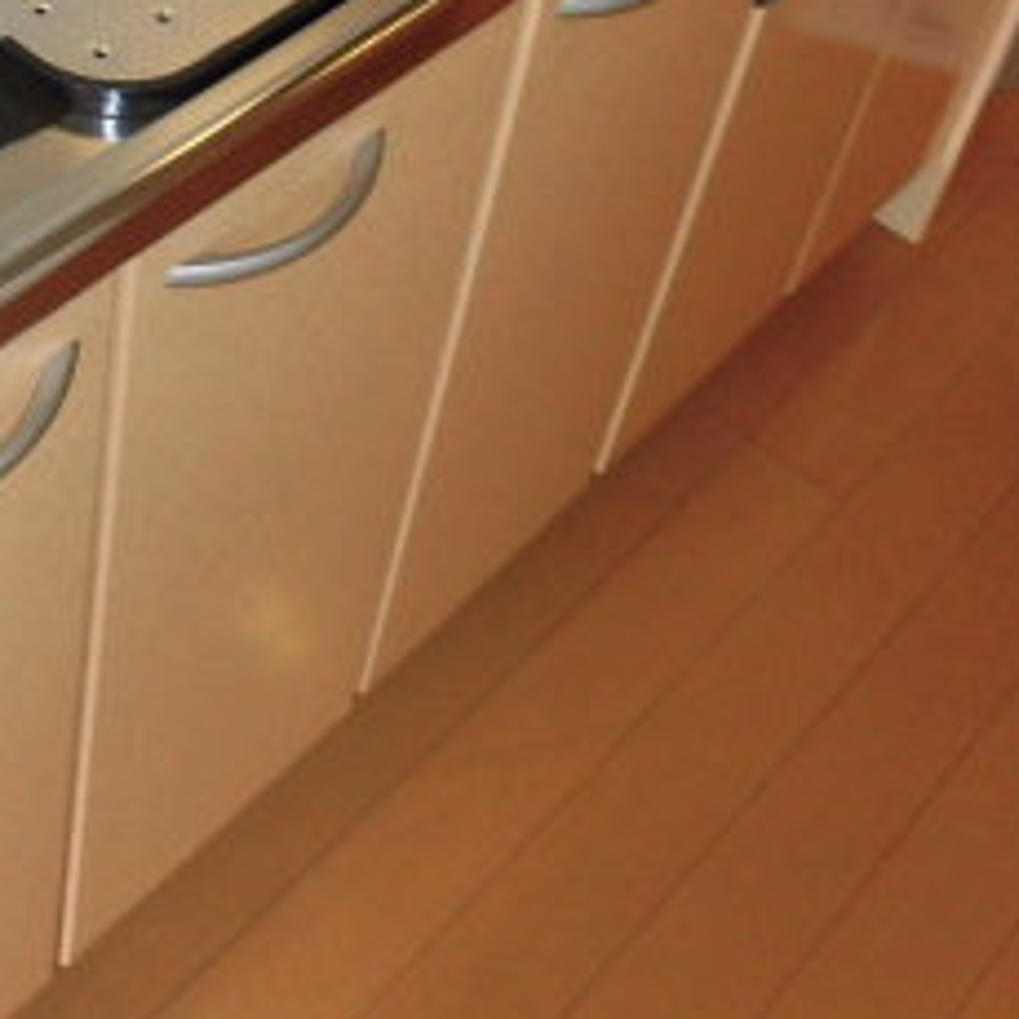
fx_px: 1965
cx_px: 93
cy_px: -18
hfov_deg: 27.9
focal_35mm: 59
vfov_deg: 27.3
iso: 200
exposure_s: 1/30
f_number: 3.1
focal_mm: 4.3
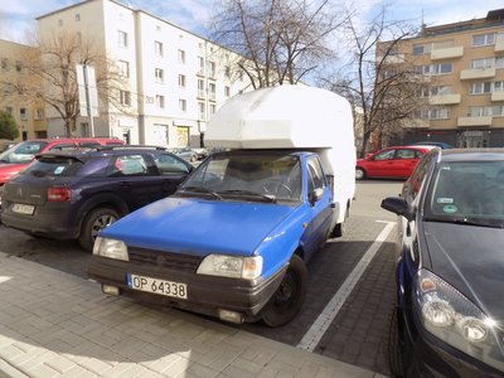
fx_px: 335
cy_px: 189
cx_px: 252
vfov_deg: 58.9
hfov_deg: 73.9
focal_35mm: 23
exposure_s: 1/640
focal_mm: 4
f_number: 3.1
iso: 80
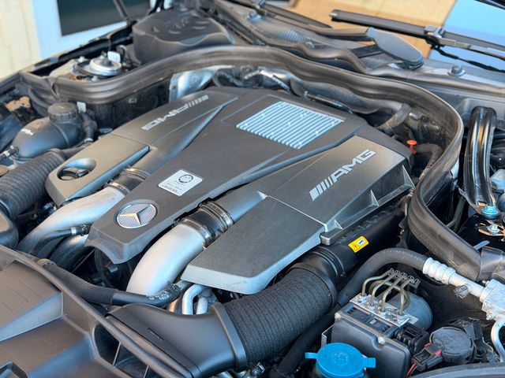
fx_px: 700
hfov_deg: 39.7
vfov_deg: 30.3
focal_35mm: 48
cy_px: 189
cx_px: 252
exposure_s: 1/128
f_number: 1.78
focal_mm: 6.76
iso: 100
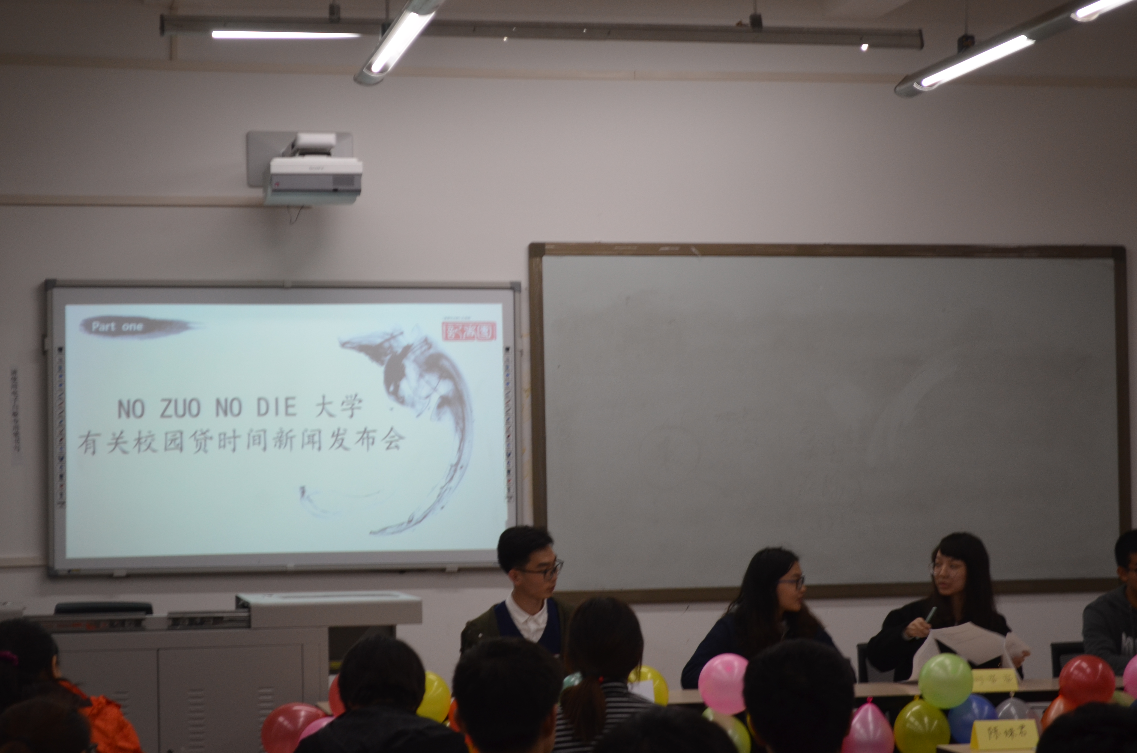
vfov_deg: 16.5
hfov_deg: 24.7
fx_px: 2600
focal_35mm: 82
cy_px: 376
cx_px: 568
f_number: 5.6
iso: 500
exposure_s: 1/60
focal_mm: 55
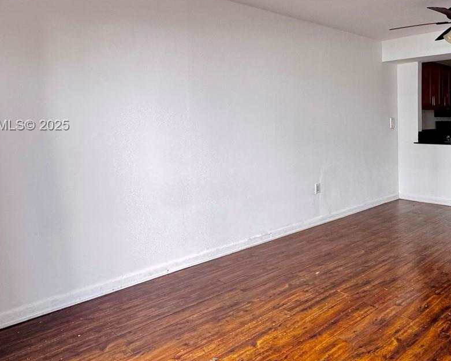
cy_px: 126
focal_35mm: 28
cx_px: 351
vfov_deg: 50.8
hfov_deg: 58.2
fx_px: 374
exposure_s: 1/99
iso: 250
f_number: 2.2
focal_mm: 2.22
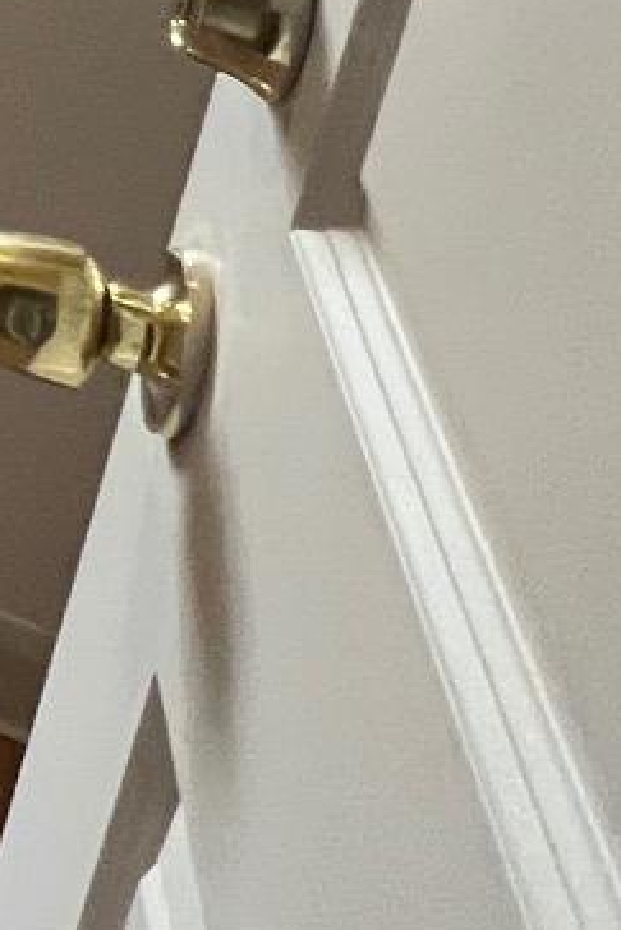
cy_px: -485
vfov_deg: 21.9
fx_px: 1964
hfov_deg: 9.9
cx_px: -1477
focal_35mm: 76
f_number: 1.8
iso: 320
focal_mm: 1.57
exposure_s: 1/60
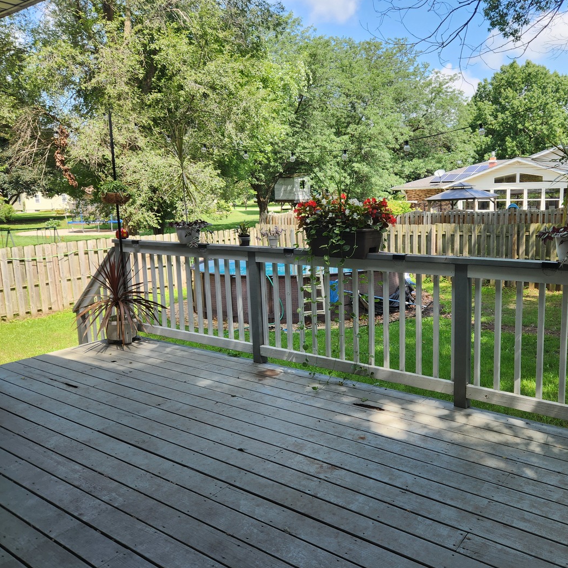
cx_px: 363
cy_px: 281
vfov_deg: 57.3
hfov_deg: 56.4
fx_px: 520
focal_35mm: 28
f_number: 1.8
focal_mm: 5.4
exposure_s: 1/398
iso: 20
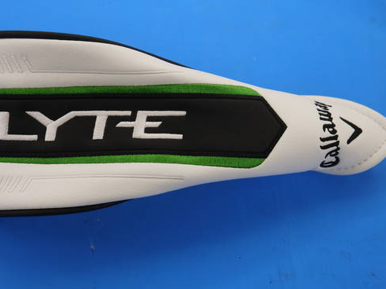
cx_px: 159
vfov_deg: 24.4
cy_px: 140
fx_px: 669
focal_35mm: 60
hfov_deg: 32.1
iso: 160
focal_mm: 23
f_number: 4.4
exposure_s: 1/60
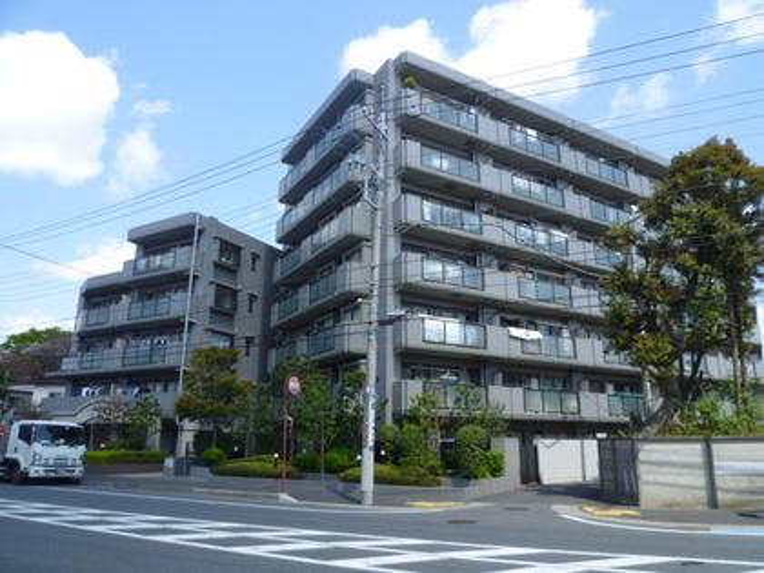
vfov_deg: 54.9
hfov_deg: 69.4
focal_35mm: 25
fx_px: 552
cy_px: 286
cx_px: 382
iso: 80
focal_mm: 4.5
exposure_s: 1/320
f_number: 4
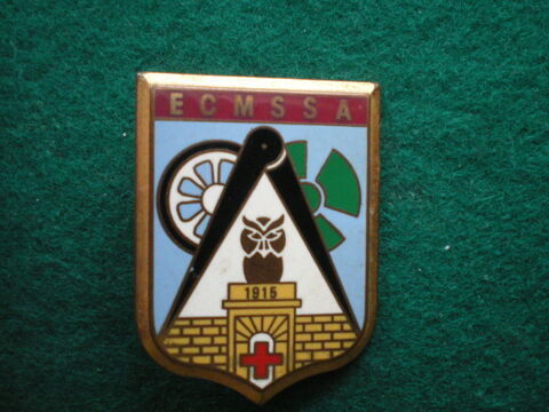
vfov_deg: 37.7
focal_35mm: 38
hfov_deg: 49.0
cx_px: 274
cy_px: 206
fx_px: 603
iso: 400
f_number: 3.1
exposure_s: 1/15
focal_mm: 6.3
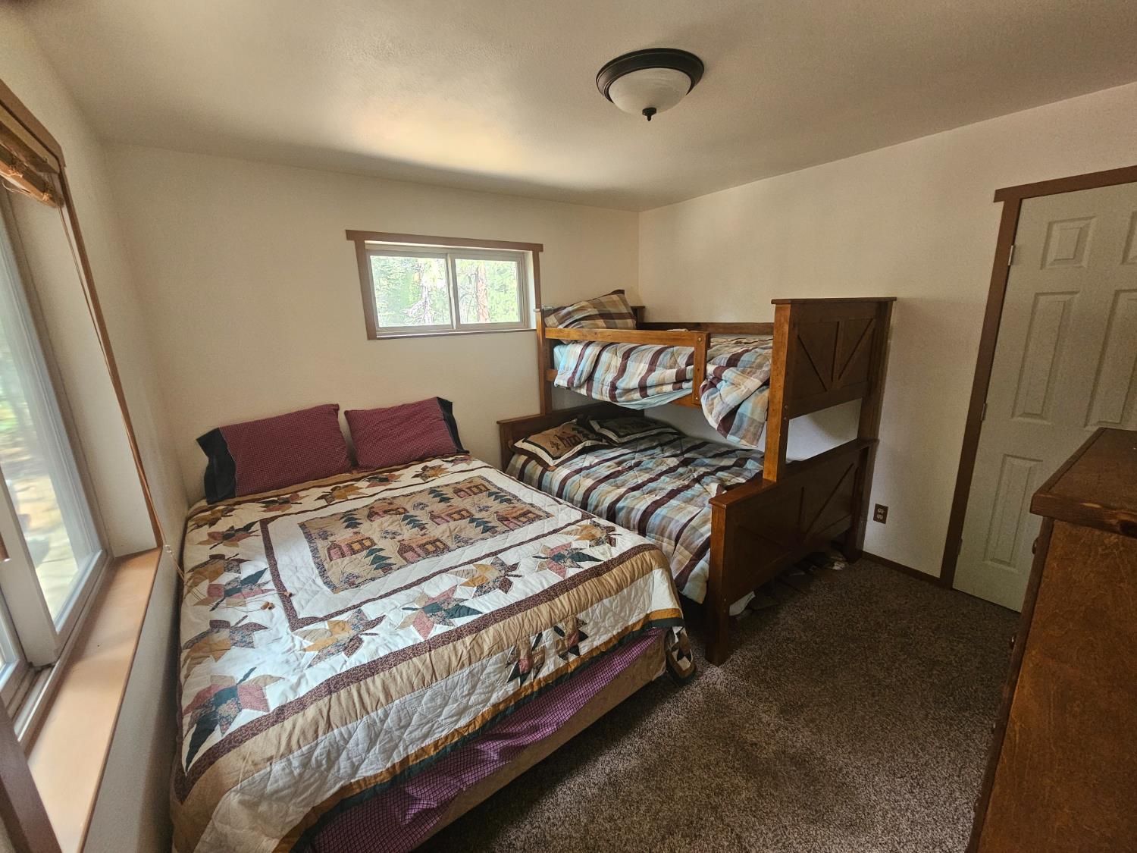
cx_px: 568
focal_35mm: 13
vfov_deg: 89.9
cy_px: 426
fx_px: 427
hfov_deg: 106.2
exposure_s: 1/60
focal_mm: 2.2
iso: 320
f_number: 2.2
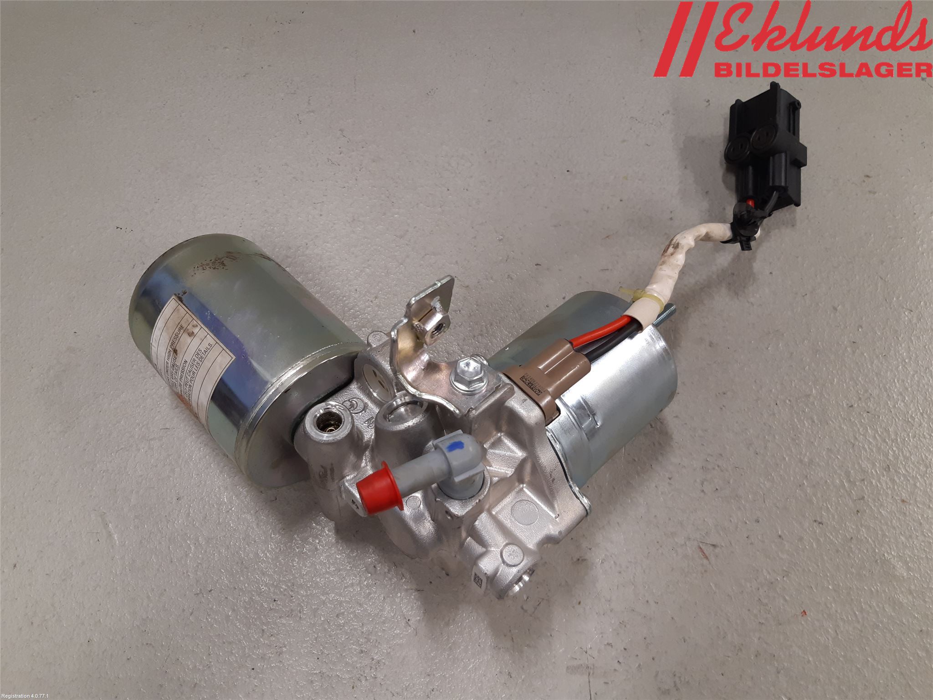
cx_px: 466
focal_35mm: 26
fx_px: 701
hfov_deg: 67.3
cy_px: 350
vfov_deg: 53.1
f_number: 1.7
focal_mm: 3.93
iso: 100
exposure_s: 1/50
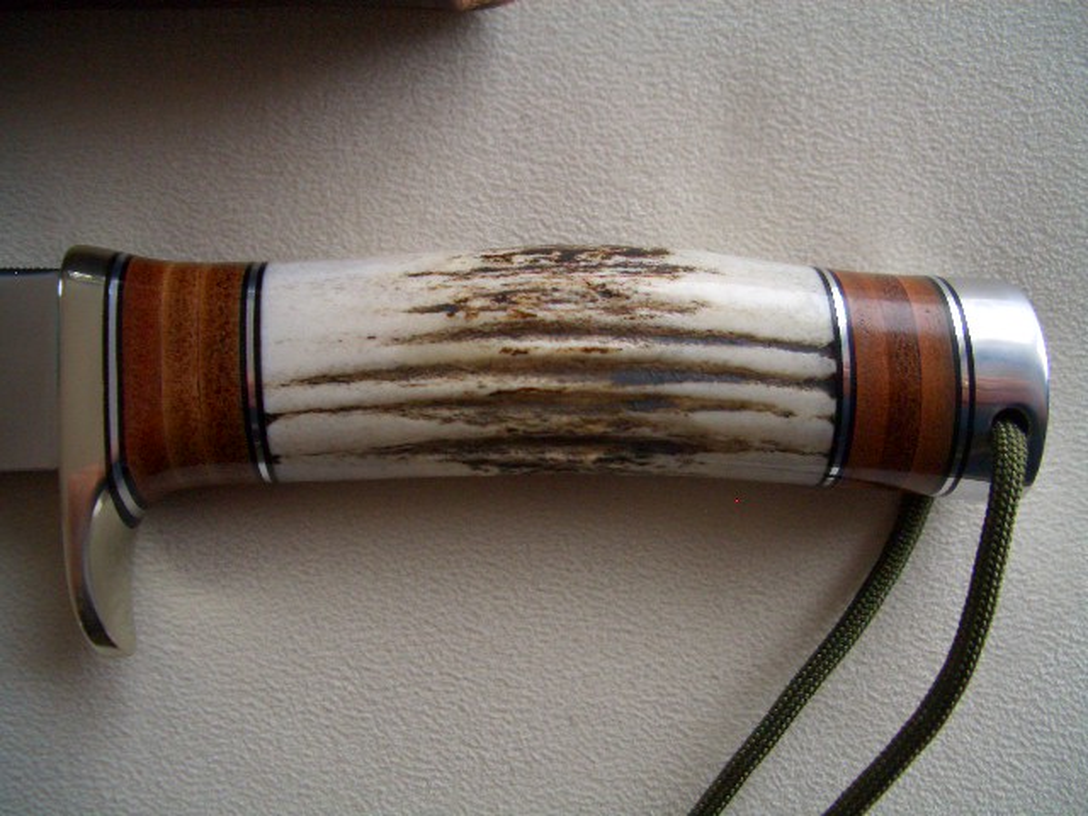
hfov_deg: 52.6
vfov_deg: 40.7
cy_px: 408
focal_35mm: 35
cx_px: 544
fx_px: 1100
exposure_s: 1/50
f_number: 2.6
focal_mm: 5.8
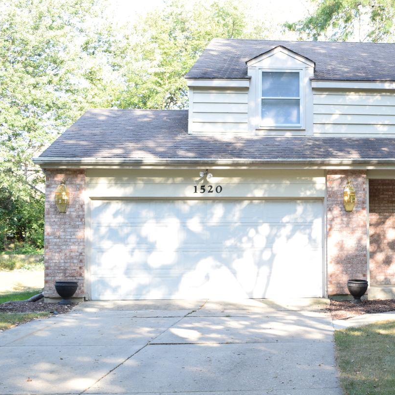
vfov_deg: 30.5
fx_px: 723
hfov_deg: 28.7
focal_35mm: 56
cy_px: 222
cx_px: 392
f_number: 7.1
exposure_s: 1/200
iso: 800
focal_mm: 22
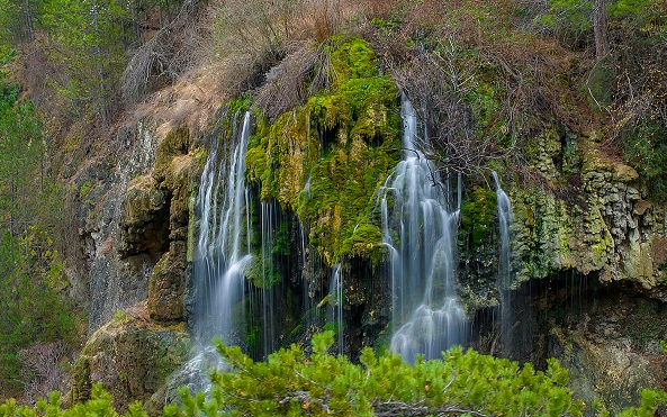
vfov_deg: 17.4
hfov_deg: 27.5
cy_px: 251
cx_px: 331
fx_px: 1364
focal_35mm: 75
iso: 100
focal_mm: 19.35
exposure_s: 1.3
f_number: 2.8
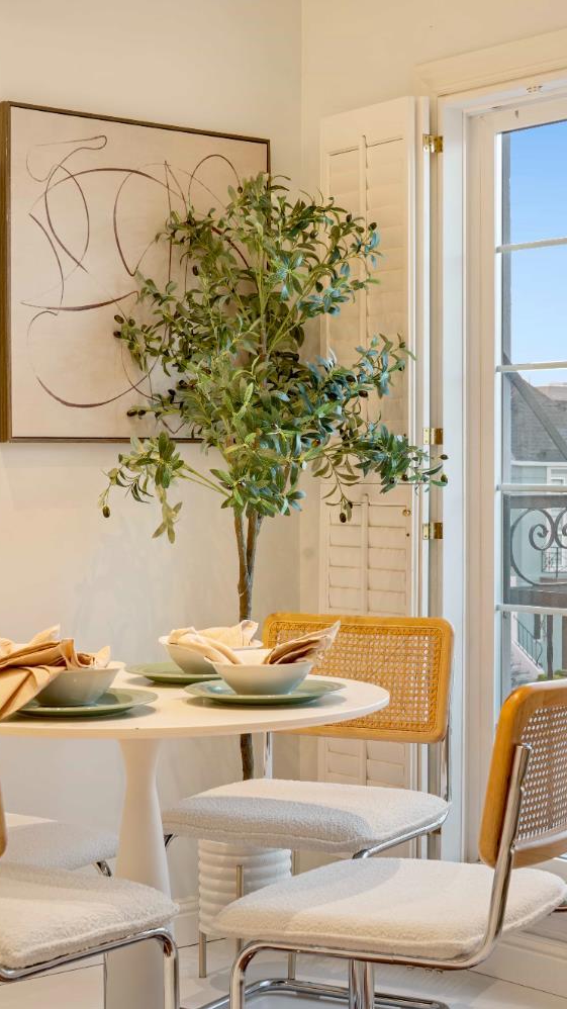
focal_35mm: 63
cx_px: 339
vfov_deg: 33.3
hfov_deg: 19.1
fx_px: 1685
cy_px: 504
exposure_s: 1/2.5
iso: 250
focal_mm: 40
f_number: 11
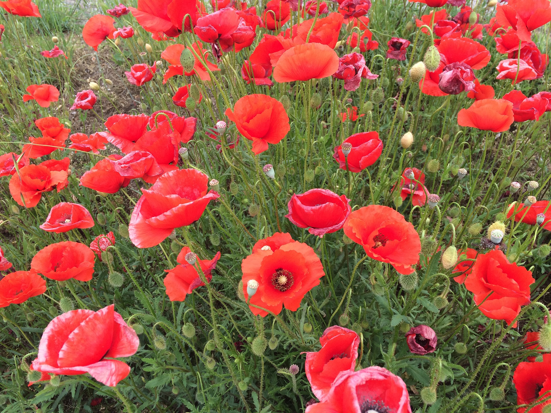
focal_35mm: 29
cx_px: 276
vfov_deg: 48.2
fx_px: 462
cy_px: 206
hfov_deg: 61.7
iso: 32
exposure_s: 1/436
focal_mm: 4.15
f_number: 2.2
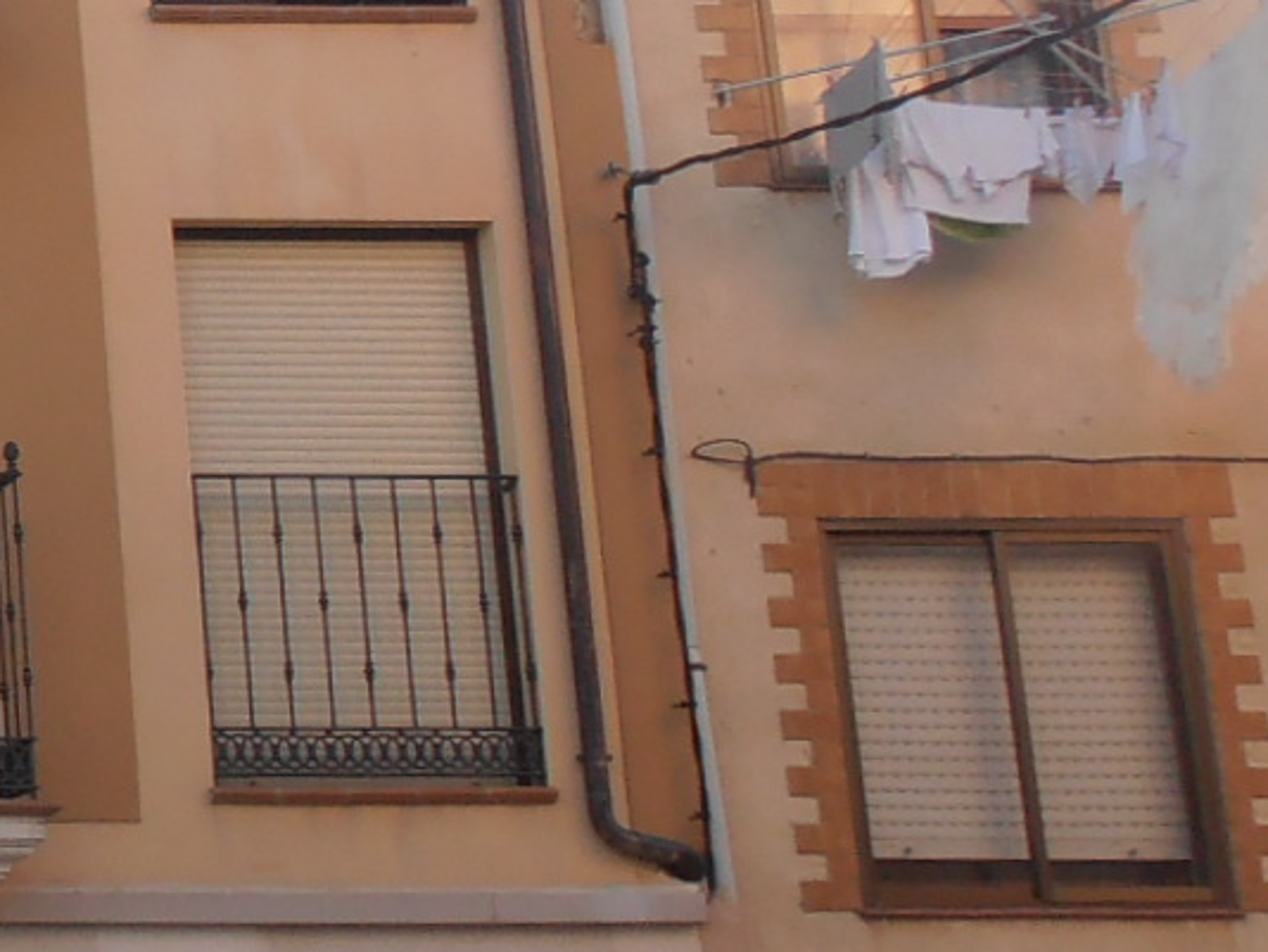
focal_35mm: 115
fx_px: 4214
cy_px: 135
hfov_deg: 14.8
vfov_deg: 12.8
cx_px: -1073
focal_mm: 5.25
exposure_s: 1/250
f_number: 3.5
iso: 80
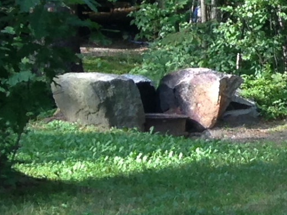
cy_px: -27
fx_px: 1774
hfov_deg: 8.3
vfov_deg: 6.9
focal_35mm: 214
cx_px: 742
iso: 50
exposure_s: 1/182
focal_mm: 4.12
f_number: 2.4
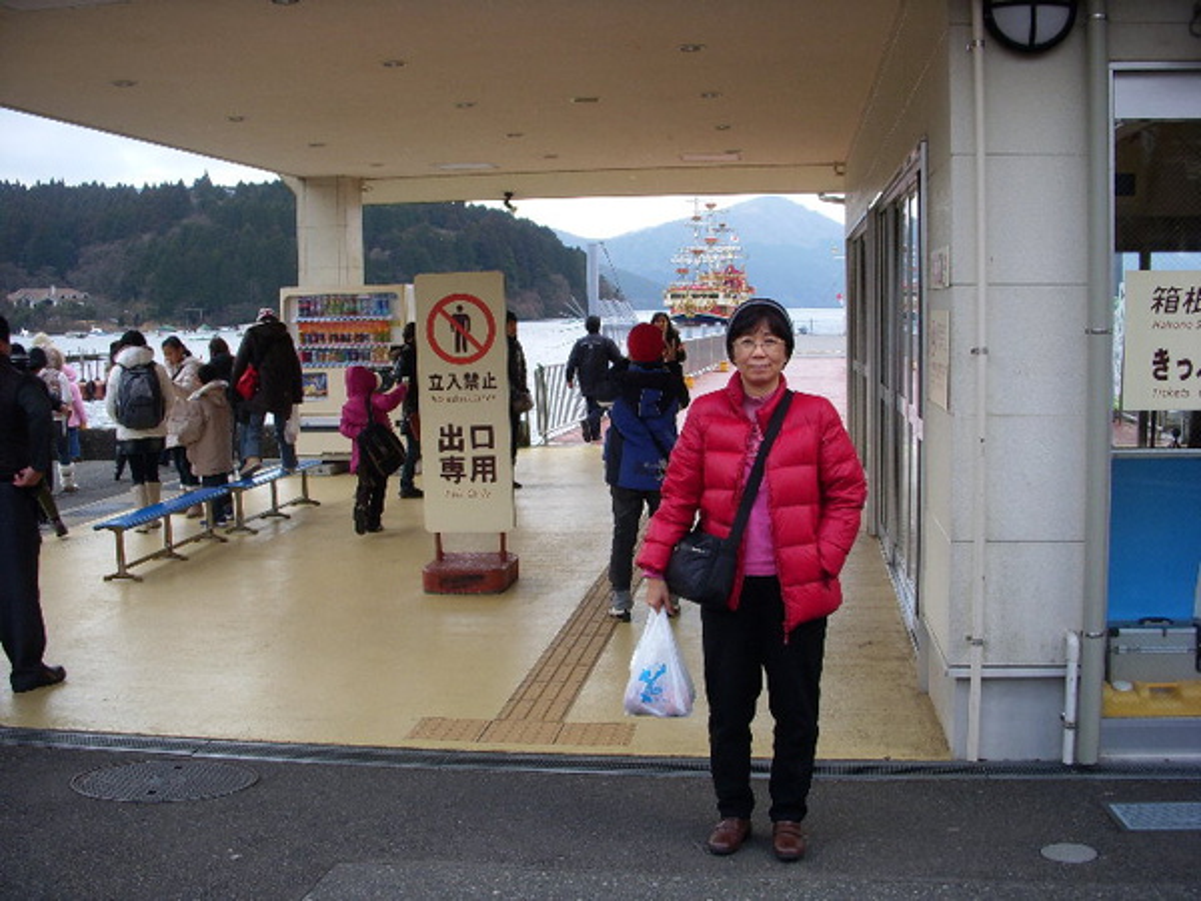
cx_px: 600
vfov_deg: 37.7
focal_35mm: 38
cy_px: 450
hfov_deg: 49.0
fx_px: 1318
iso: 100
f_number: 3.3
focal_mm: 6.3
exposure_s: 1/200
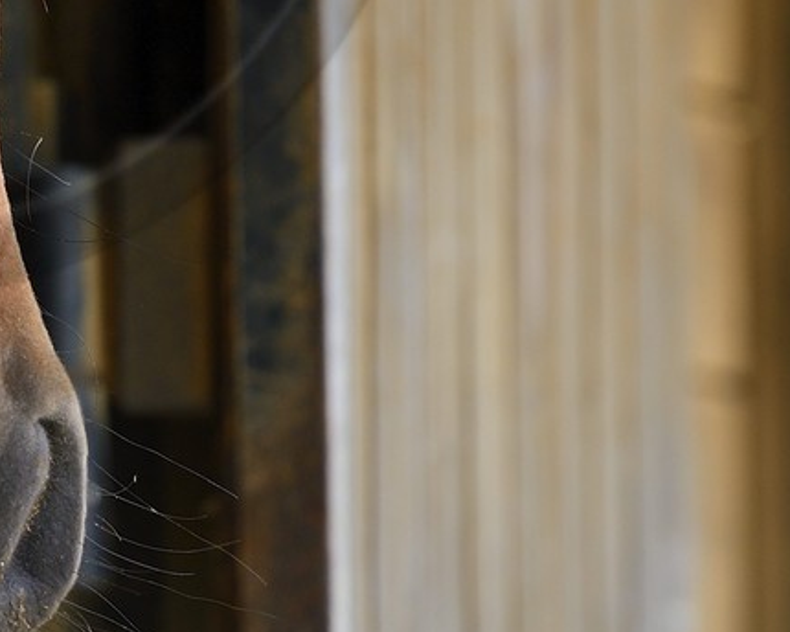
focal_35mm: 541
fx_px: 12649
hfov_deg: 3.6
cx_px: -141
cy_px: -270
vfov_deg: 2.9
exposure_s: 1/160
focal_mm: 155
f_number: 5
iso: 400
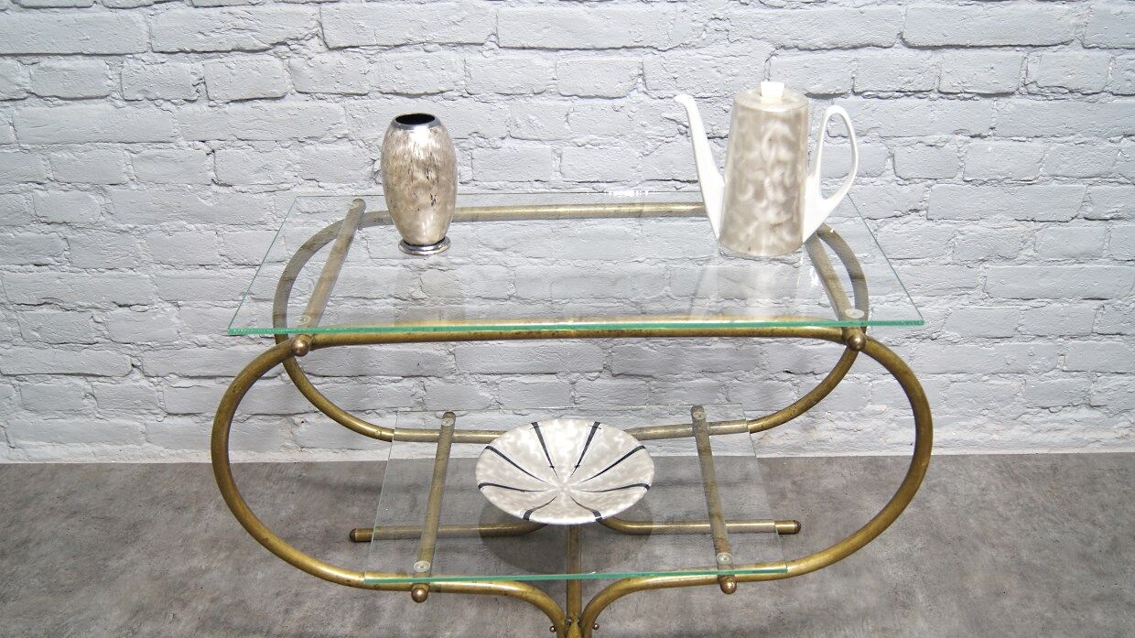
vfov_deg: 31.1
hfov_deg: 52.8
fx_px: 1143
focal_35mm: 38
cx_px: 565
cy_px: 361
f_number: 4
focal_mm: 24
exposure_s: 1/40
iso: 400
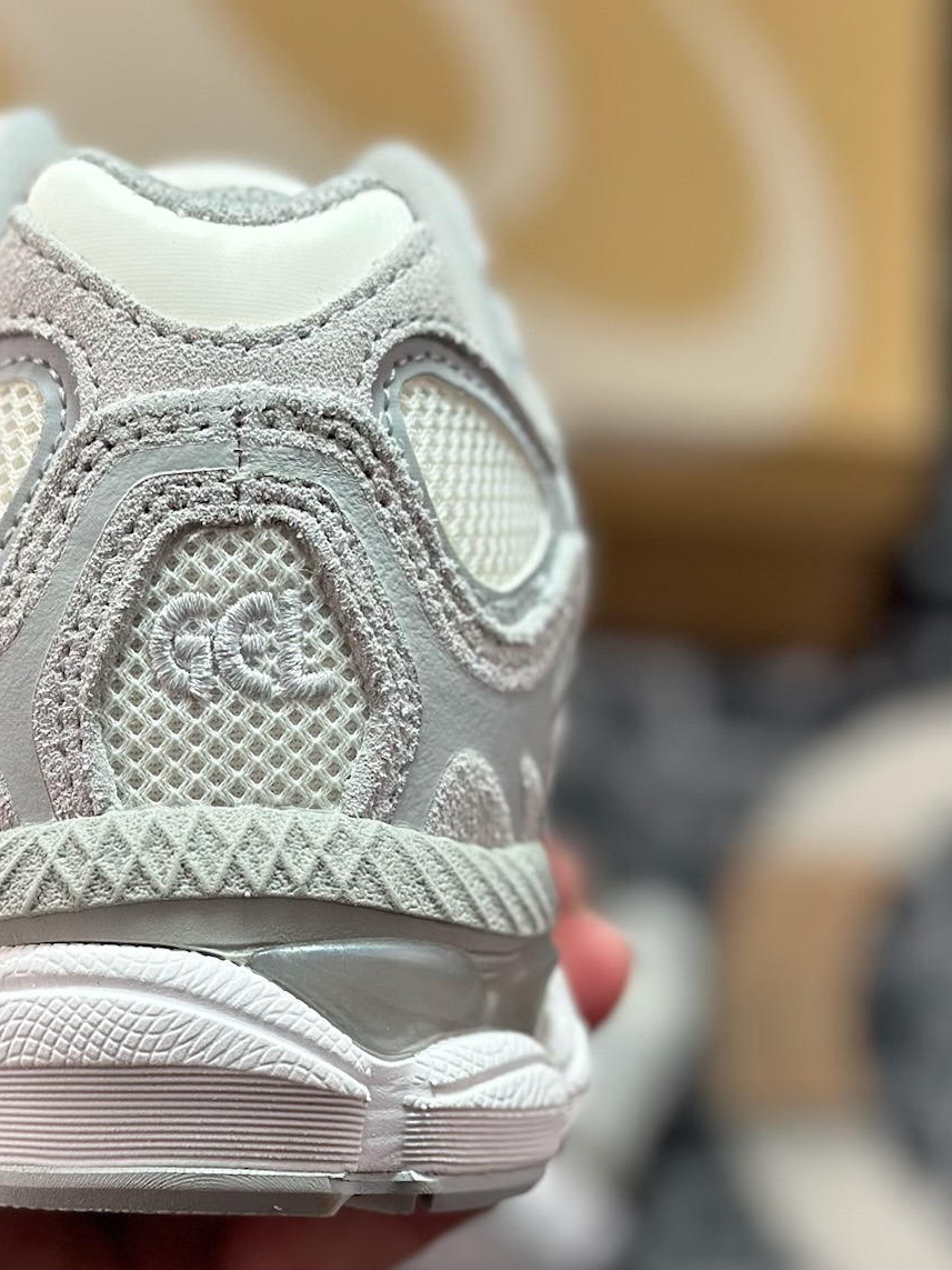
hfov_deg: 17.1
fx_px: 3154
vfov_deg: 22.7
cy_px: 710
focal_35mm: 86
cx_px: 234
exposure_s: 1/894
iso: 80
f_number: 1.78
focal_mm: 6.86
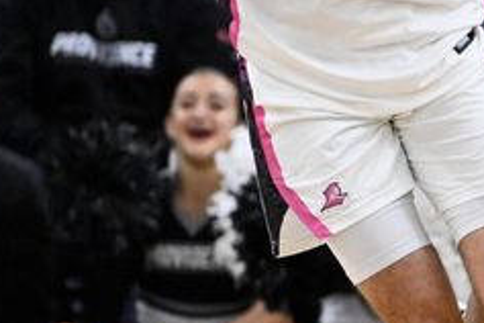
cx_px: 884
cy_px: -28
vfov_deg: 1.6
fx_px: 11602
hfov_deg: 2.4
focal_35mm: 863
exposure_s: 1/1250
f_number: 3.5
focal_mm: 200
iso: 5000
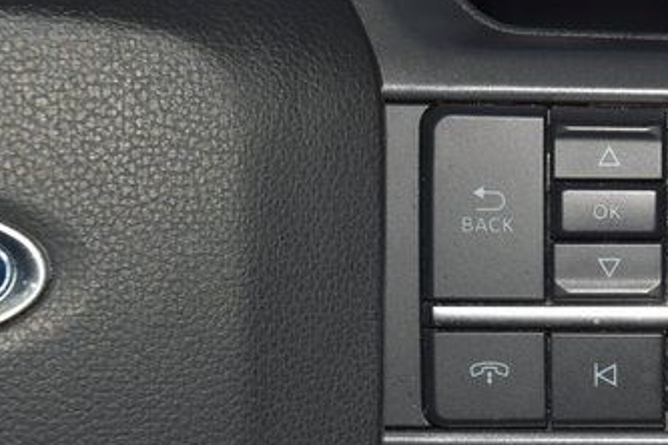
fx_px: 3748
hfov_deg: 10.1
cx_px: 596
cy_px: 240
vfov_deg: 6.8
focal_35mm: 202
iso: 100
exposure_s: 1/125
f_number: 8
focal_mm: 70
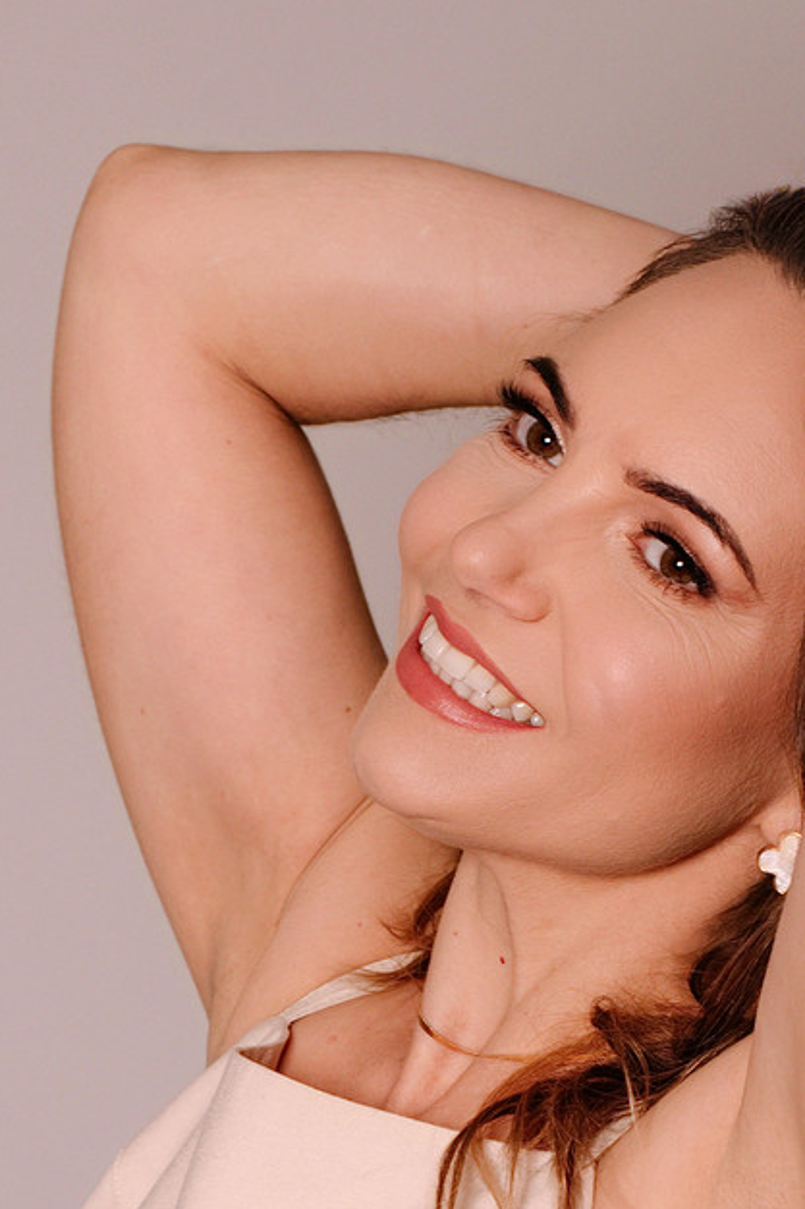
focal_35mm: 144
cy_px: 1346
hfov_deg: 9.5
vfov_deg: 13.9
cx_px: 465
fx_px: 4832
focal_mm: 50
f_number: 5.6
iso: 100
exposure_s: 1/200
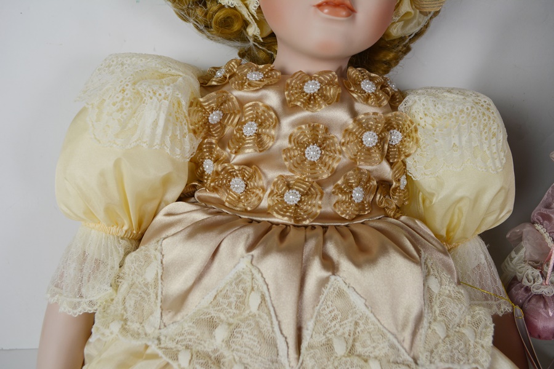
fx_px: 462
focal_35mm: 30
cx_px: 277
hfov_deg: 61.9
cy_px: 184
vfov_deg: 43.6
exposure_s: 1/125
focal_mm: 20
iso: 280
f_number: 5.6
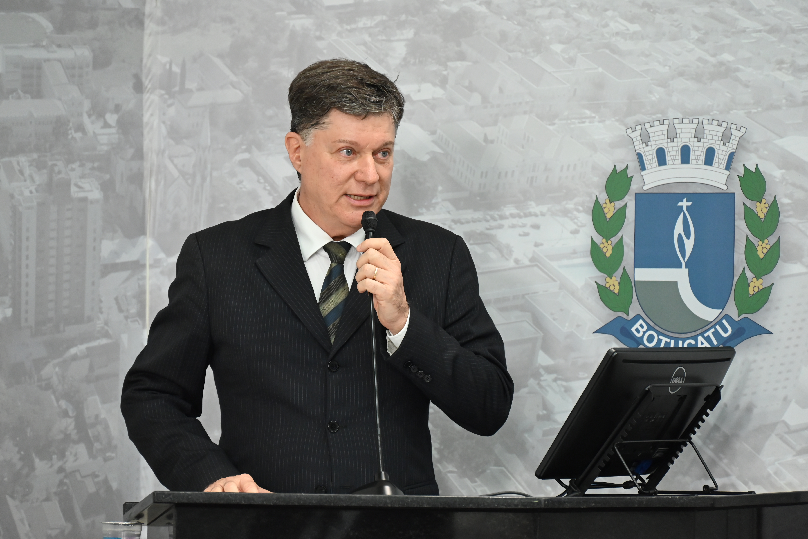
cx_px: 404
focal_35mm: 200
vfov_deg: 6.9
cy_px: 270
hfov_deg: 10.3
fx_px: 4490
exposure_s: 1/125
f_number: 6.3
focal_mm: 200
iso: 3200
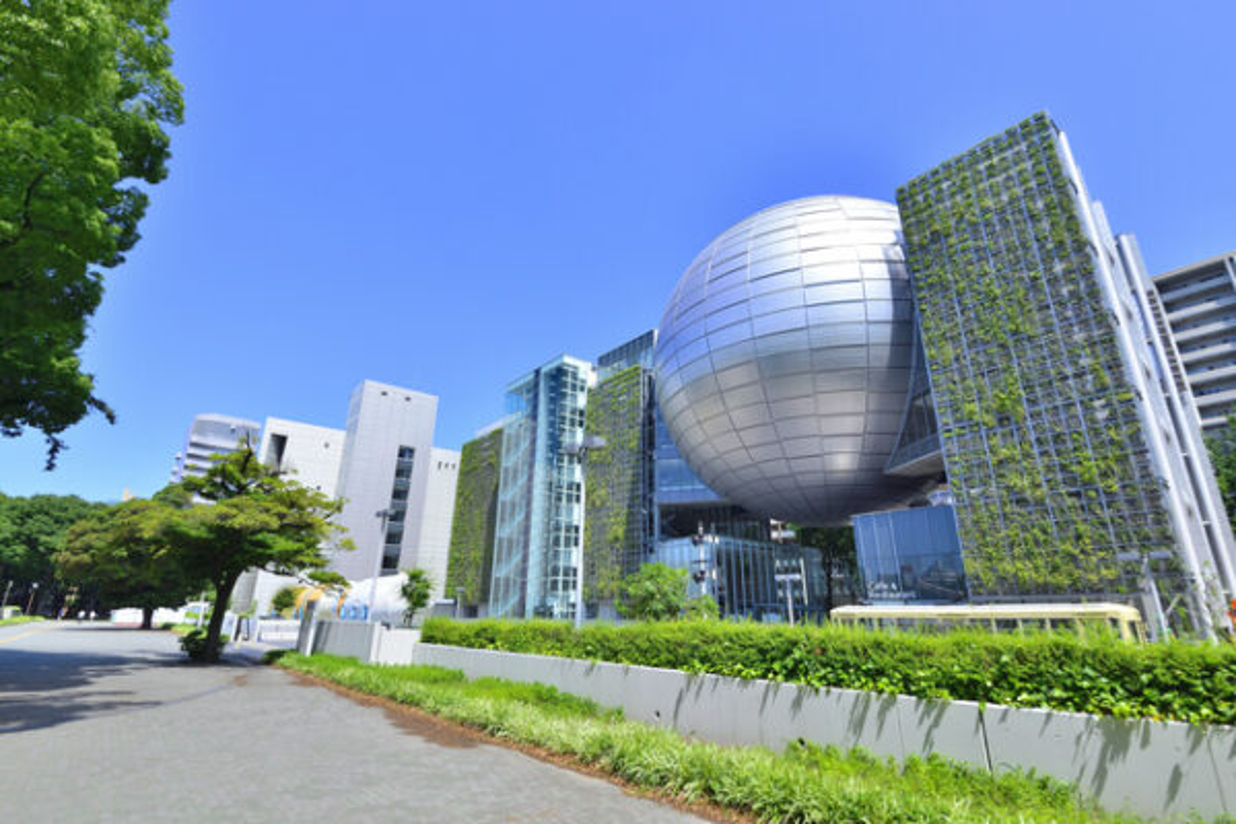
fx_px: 584
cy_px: 412
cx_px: 618
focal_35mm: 17
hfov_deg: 93.3
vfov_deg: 70.4
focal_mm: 17
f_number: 11
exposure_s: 1/500
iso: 400
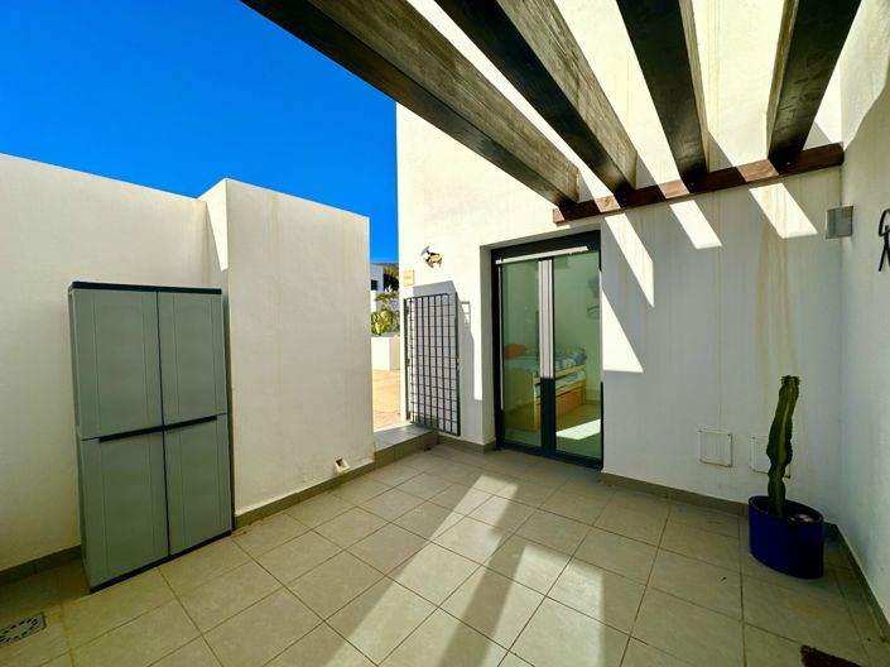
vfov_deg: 85.6
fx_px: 360
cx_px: 445
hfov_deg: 102.1
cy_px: 334
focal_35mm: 14
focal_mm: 2.22
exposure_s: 1/3300
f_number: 2.2
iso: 40
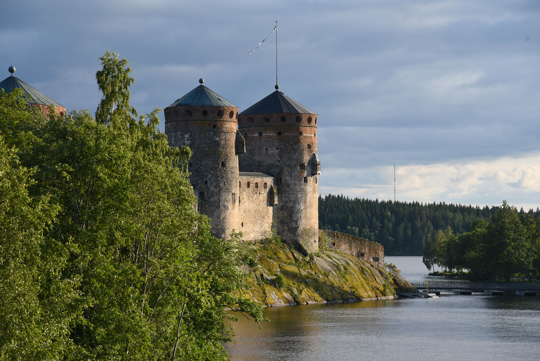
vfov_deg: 11.4
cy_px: 180
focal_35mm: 120
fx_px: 1801
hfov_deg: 17.1
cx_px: 270
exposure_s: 1/320
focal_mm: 120
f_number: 7.1
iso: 200
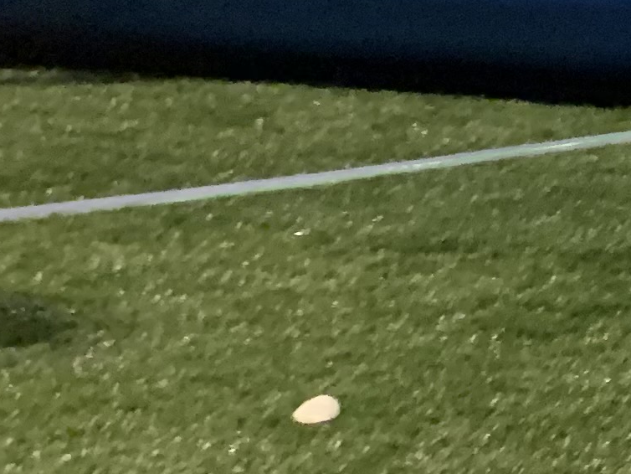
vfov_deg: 10.1
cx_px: 1275
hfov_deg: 12.4
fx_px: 2535
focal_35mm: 139
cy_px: -357
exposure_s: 1/25
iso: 320
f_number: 1.8
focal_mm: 4.25
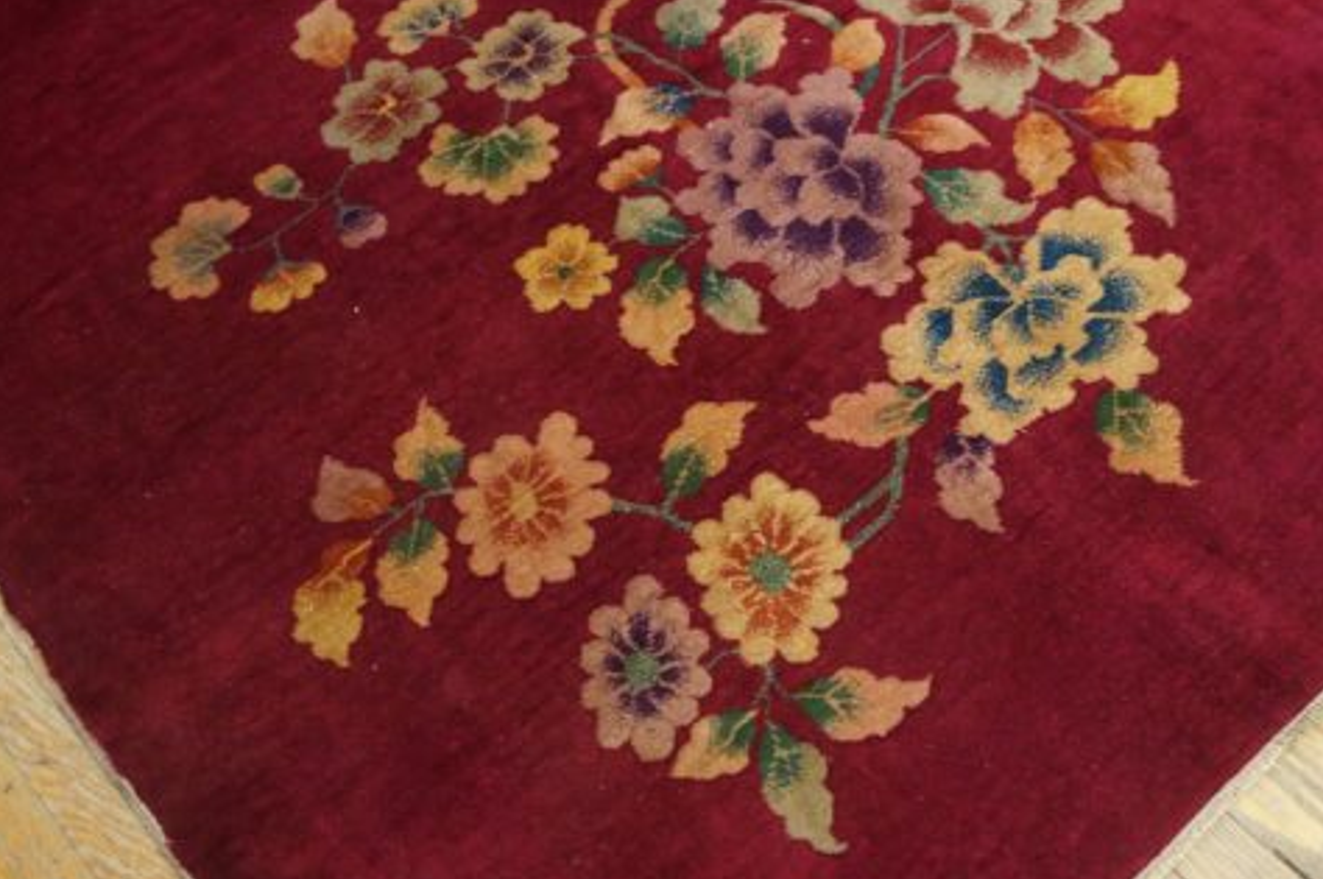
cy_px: 543
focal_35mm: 38
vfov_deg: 34.8
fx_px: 1395
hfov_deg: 50.7
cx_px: 645
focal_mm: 20
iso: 1600
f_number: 4
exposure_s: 1/60
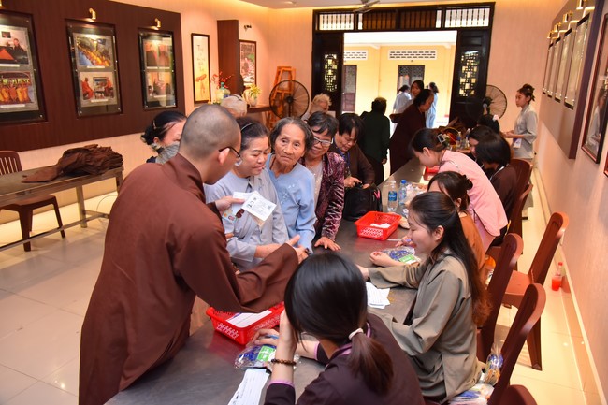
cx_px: 304
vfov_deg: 47.9
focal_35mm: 27
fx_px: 456
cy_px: 202
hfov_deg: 67.4
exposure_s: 1/125
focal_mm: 27
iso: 1250
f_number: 4.5
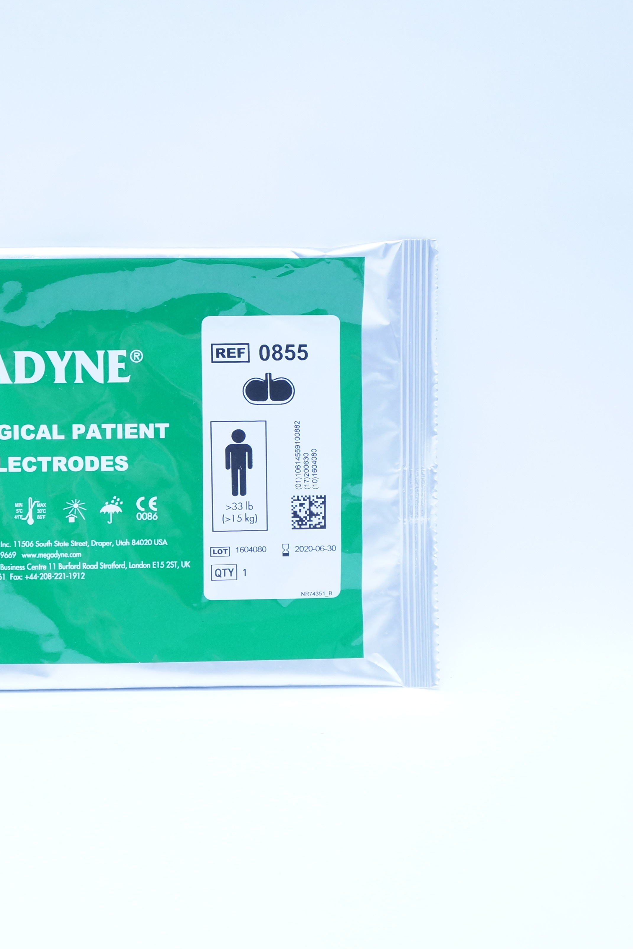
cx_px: 73
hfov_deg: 21.5
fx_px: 1629
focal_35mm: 62
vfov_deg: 32.5
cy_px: 472
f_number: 4
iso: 800
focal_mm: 27
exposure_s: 1/200
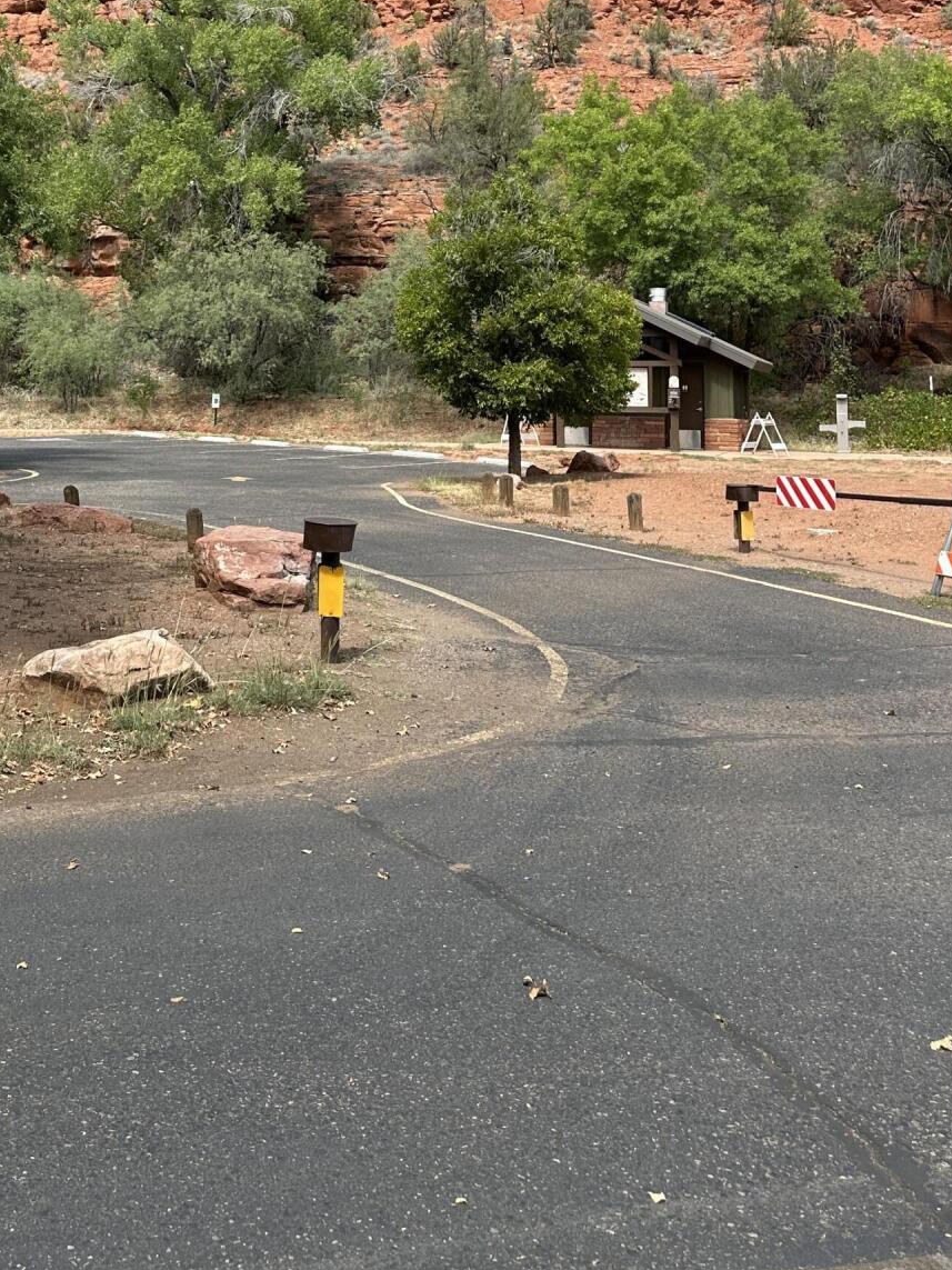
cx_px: 281
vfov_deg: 42.7
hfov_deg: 33.9
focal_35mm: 42
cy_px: 250
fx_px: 1540
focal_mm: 6.86
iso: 80
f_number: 1.78
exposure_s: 1/2110
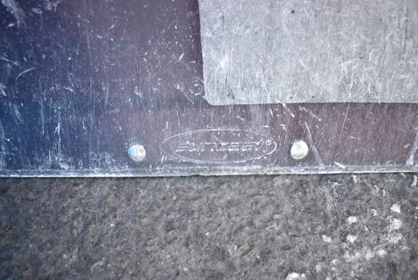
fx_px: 349
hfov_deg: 61.9
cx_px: 209
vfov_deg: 43.7
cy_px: 140
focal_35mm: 30
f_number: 3.8
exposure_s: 1/60
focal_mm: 20
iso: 100
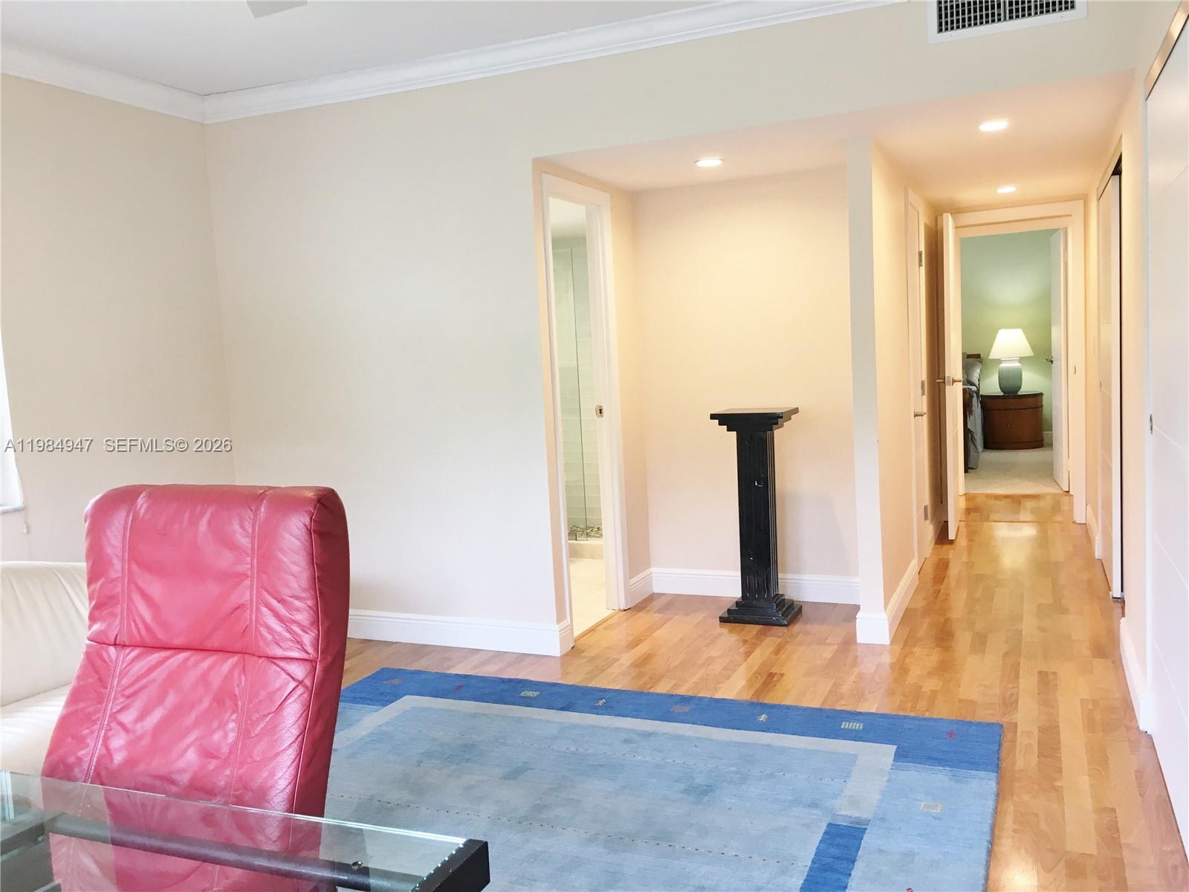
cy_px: 446
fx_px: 996
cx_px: 594
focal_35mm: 29
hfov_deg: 61.7
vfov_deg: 48.2
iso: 50
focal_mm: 4.15
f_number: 2.2
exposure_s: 1/30
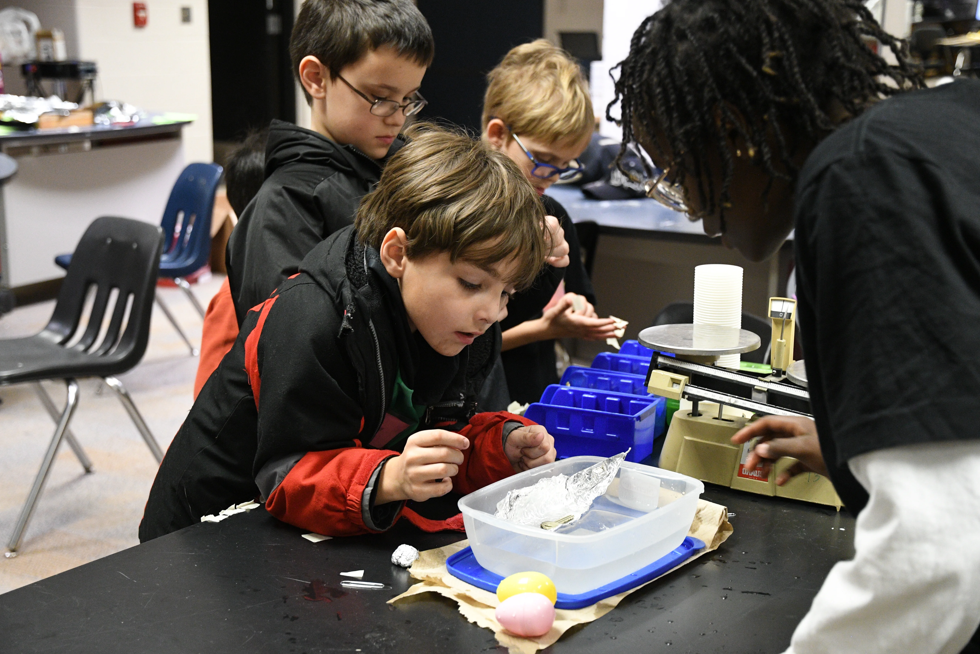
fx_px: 1579
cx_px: 484
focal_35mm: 58
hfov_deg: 34.5
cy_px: 324
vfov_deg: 23.4
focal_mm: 38
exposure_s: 1/125
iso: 2800
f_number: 3.3
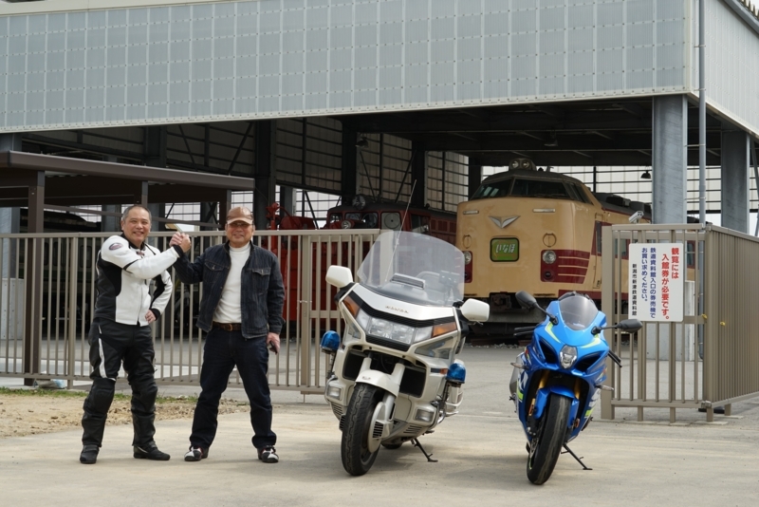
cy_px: 254
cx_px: 380
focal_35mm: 61
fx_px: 1286
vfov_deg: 22.3
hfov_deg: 32.9
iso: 100
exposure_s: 1/125
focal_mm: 61
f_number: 9
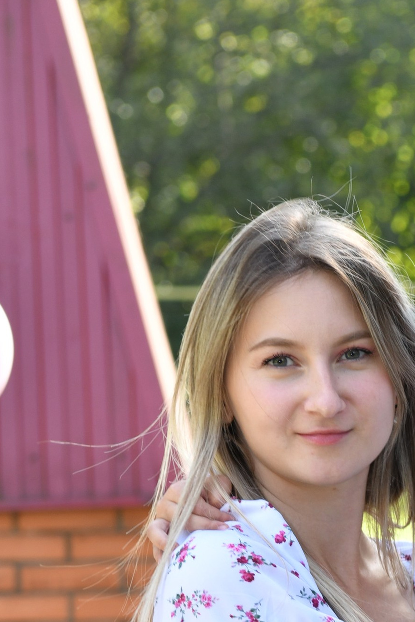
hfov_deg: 6.7
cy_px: 680
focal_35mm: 204
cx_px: 587
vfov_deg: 10.0
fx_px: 3527
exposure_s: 1/200
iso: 250
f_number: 5
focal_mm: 66
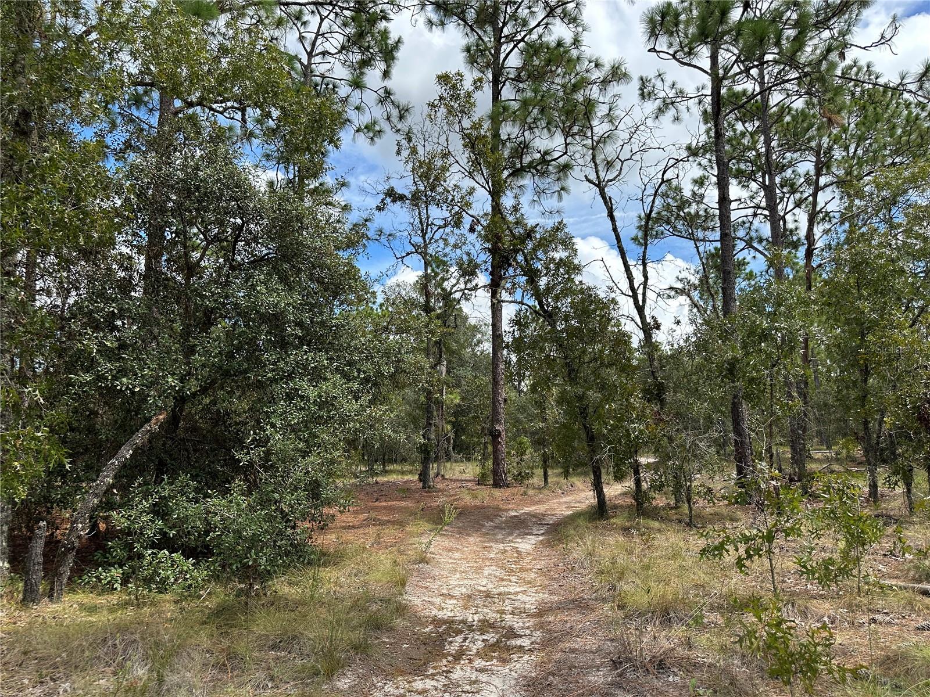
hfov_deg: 71.6
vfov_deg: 56.8
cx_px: 465
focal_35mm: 24
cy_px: 348
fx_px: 645
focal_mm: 6.86
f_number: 1.78
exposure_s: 1/2299
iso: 80
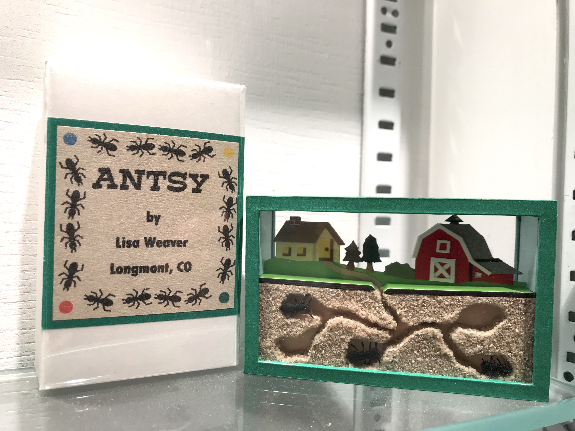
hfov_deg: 63.4
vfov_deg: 49.7
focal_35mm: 28
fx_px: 465
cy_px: 216
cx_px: 288
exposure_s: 1/60
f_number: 1.8
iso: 32
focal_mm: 3.99
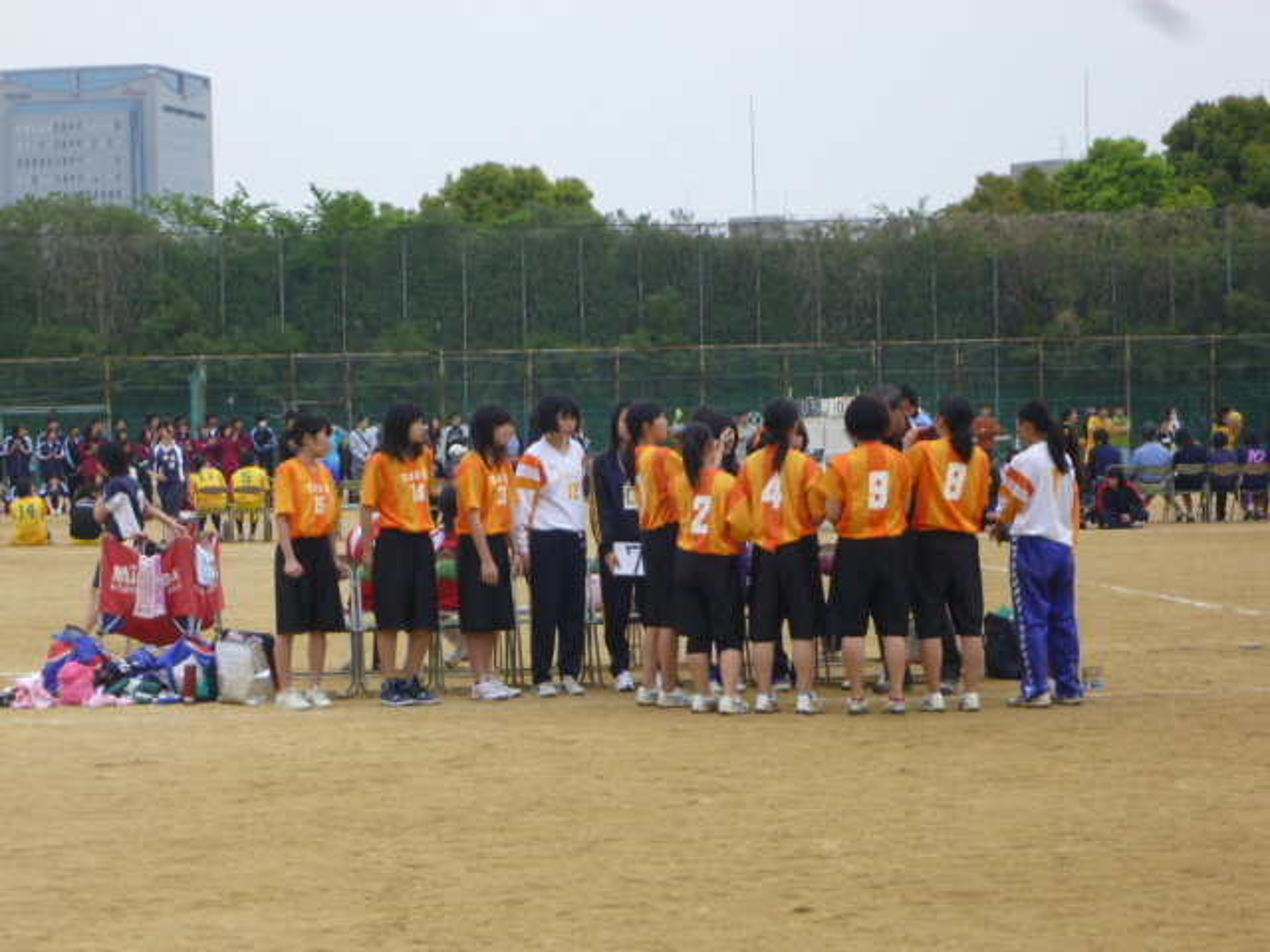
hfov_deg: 17.6
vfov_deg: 13.2
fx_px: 4109
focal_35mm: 112
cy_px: 476
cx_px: 635
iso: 80
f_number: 5.8
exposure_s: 1/125
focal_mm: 19.9
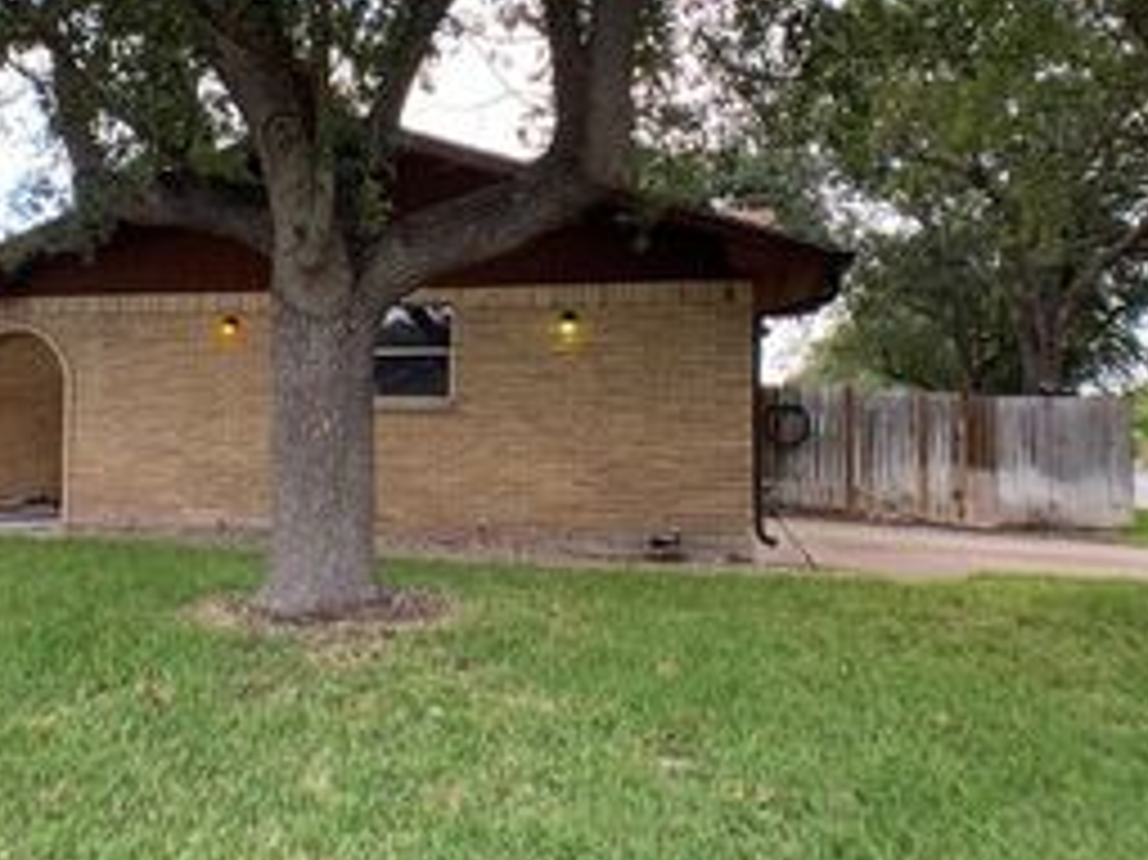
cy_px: 349
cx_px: 365
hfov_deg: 37.0
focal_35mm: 51
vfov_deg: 28.5
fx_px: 1691
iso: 25
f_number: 1.8
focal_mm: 4.25
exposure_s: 1/212
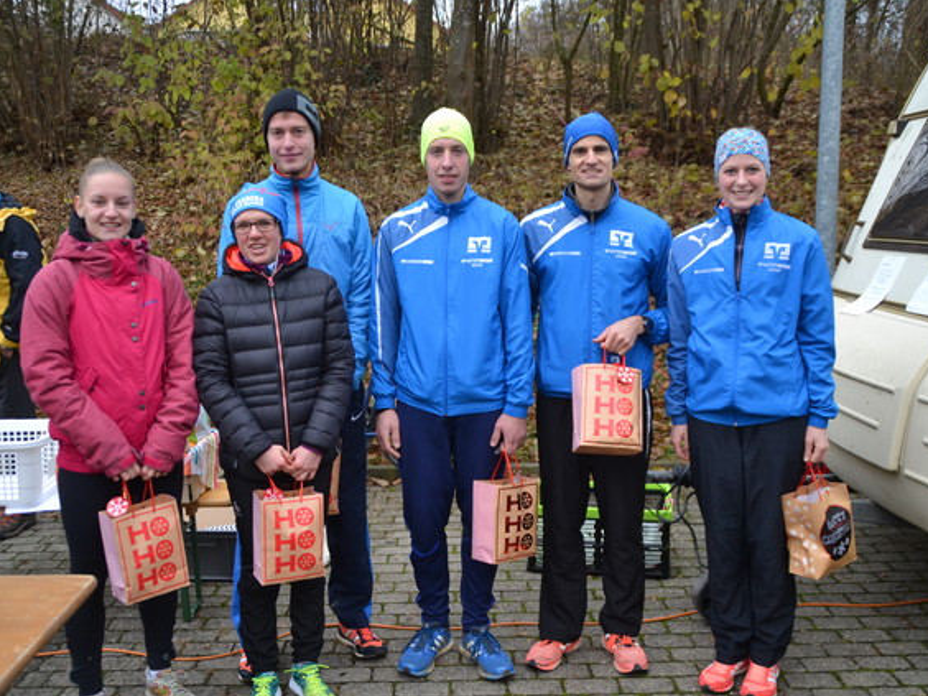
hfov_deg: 51.3
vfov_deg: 39.7
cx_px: 448
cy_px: 350
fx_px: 965
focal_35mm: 36
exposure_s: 1/500
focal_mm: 22
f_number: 3.5
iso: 640
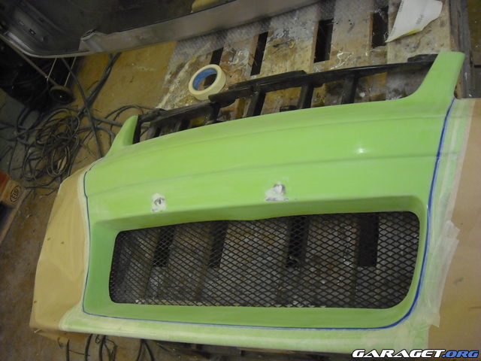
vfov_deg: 38.7
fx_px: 514
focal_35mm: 37
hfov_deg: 50.1
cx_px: 240
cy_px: 180
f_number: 2.7
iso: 320
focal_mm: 6.2
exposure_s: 1/80
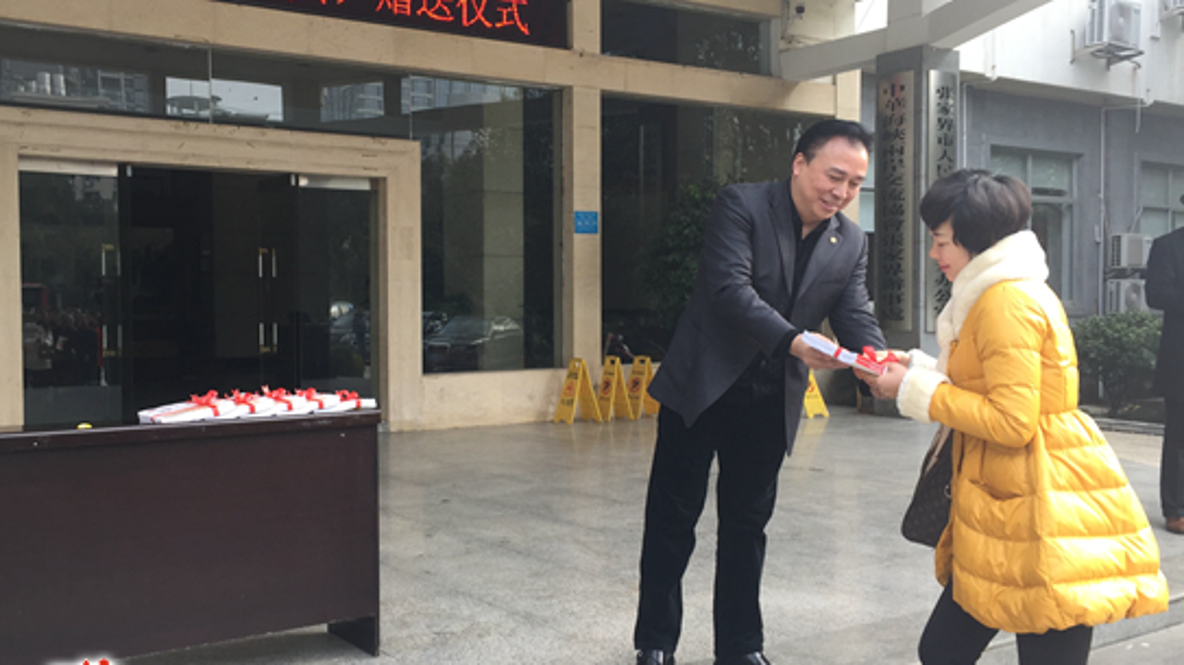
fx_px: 1004
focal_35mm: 32
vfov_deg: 36.6
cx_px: 597
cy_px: 382
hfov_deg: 61.0
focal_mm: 4.15
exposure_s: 1/180
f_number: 2.2
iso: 32
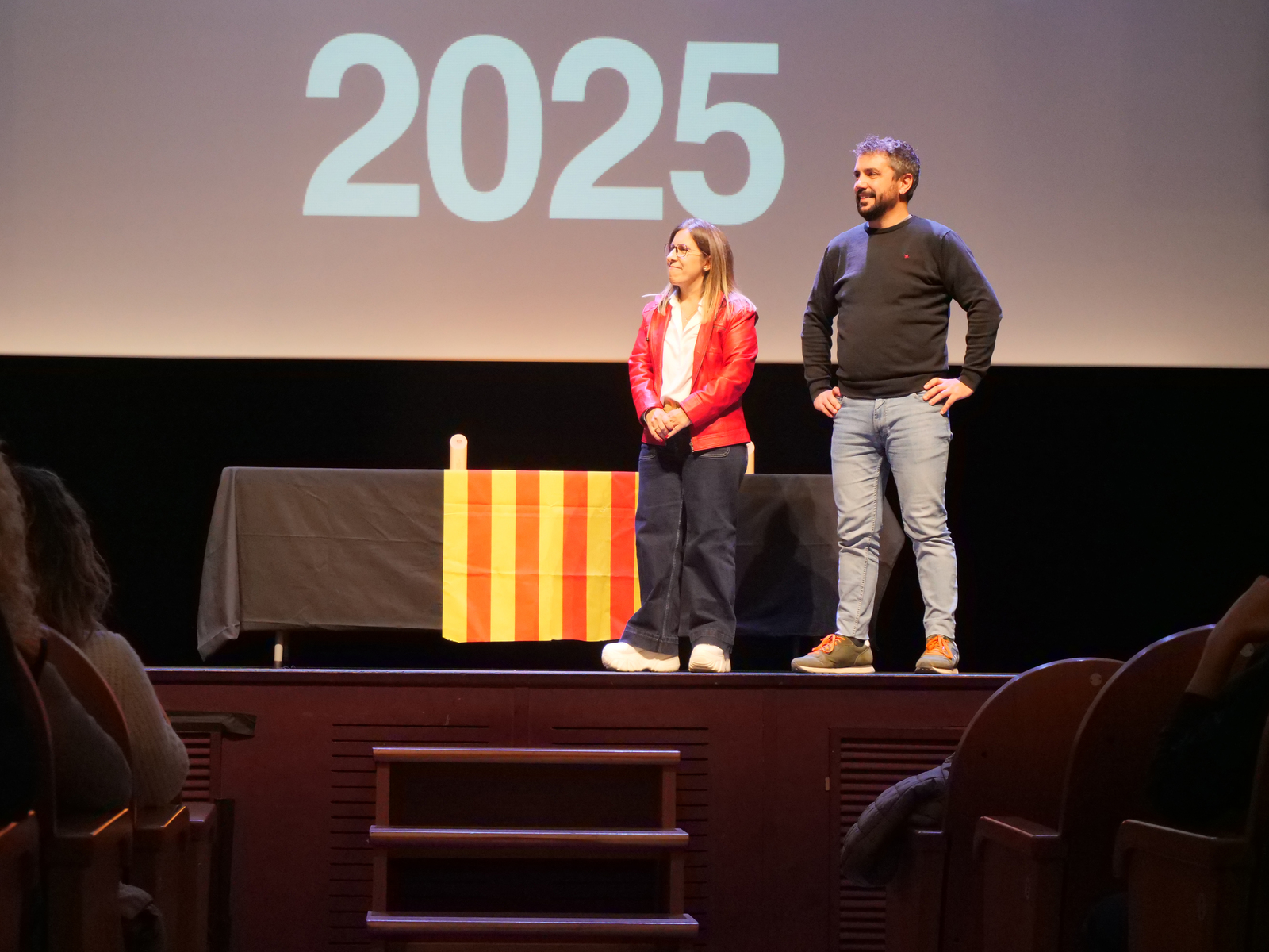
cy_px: 476
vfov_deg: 20.4
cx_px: 634
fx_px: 2639
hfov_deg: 27.0
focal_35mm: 72
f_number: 5.3
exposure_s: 1/80
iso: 3200
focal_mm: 36
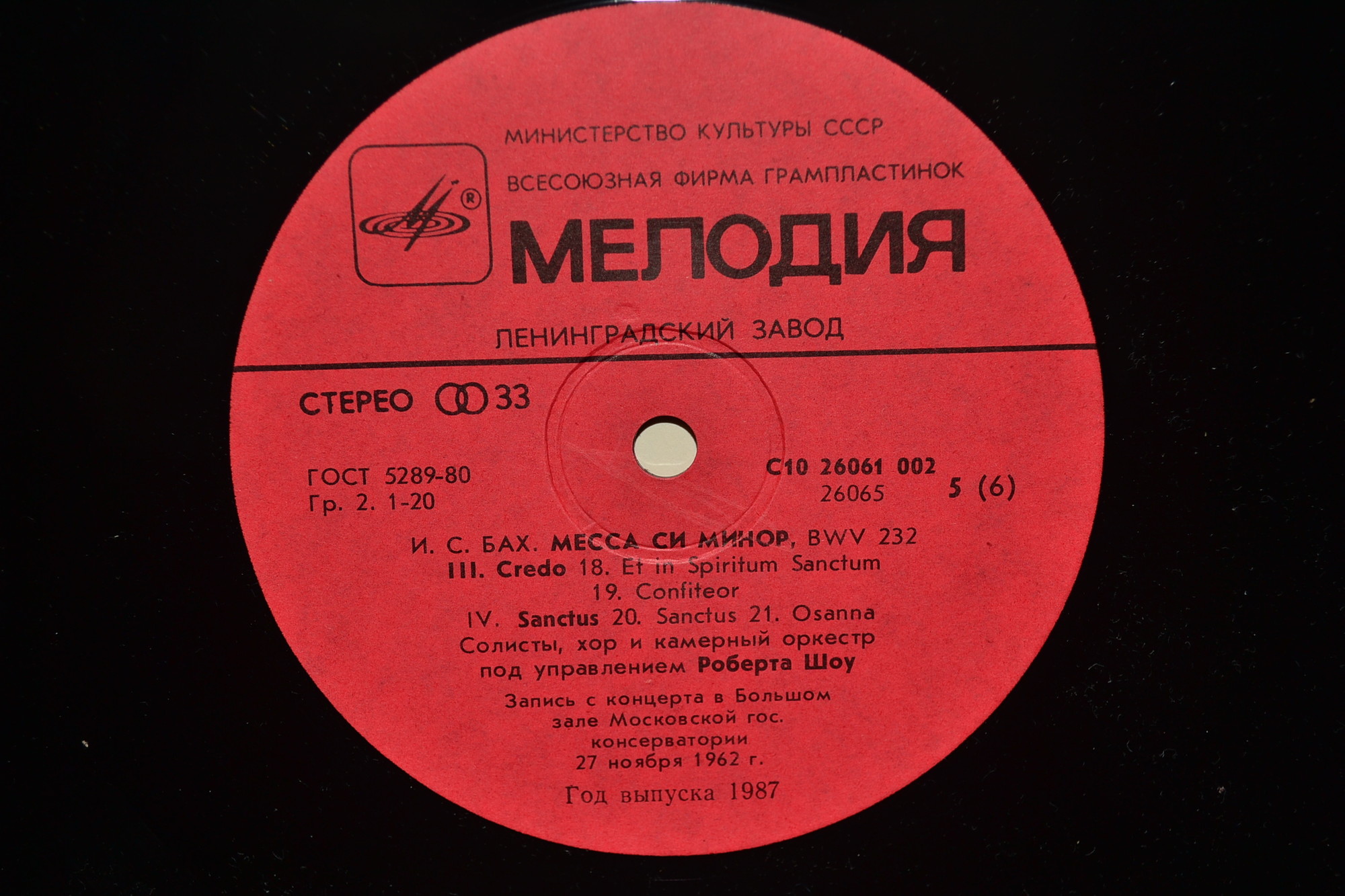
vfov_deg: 25.7
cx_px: 672
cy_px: 448
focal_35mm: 52
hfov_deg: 37.9
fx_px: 1961
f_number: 5
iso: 100
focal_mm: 35
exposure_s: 1/60
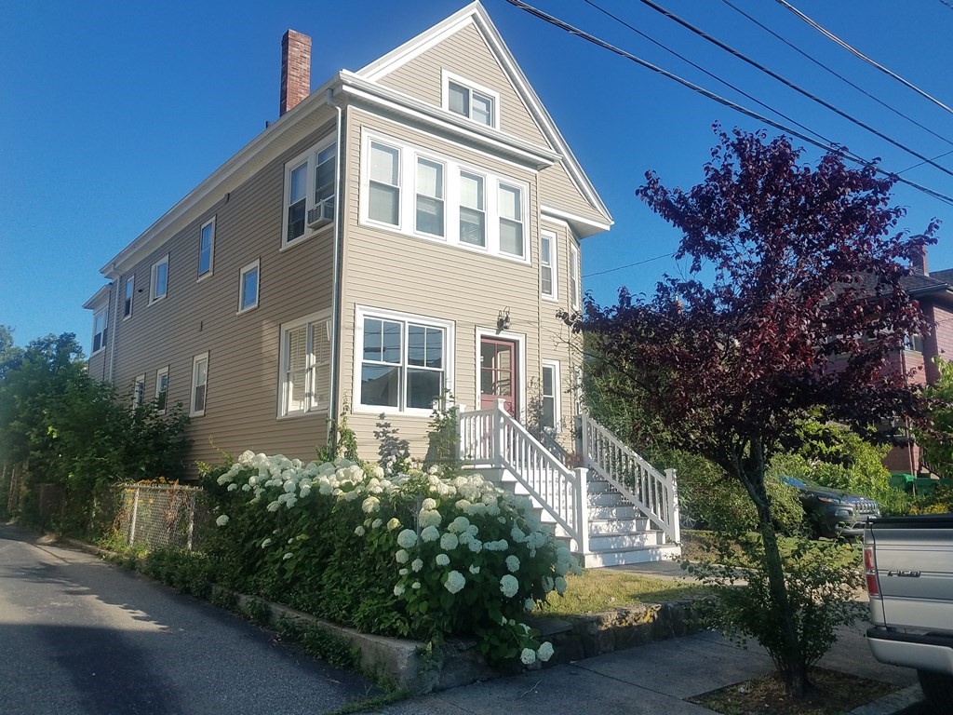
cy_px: 358
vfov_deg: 53.1
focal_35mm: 26
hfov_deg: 67.3
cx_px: 476
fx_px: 716
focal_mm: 4.2
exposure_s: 1/2488
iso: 40
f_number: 1.7
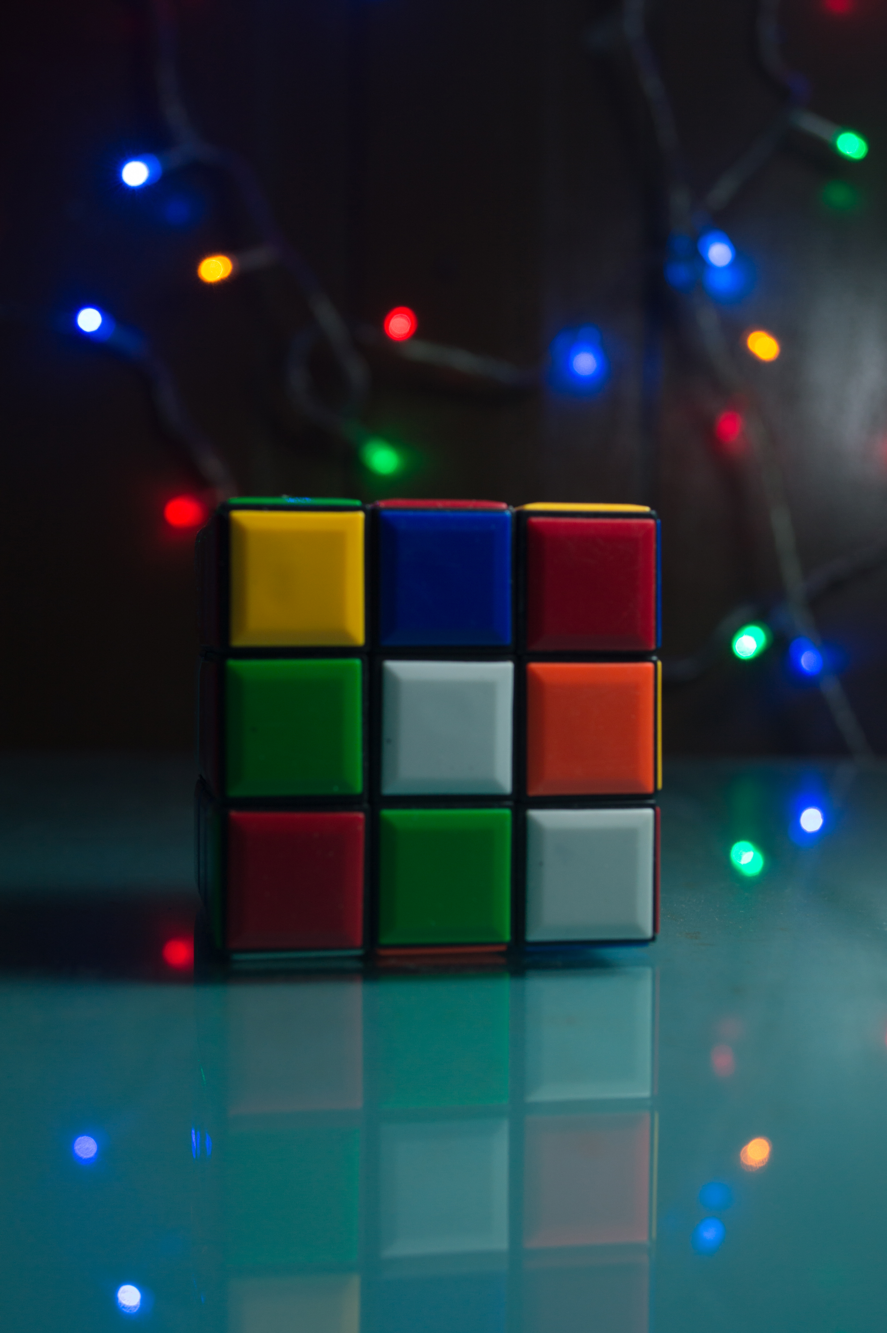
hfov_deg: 28.0
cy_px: 666
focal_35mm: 48
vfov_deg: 41.1
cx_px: 444
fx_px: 1777
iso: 100
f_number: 5.6
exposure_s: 1/20
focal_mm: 32
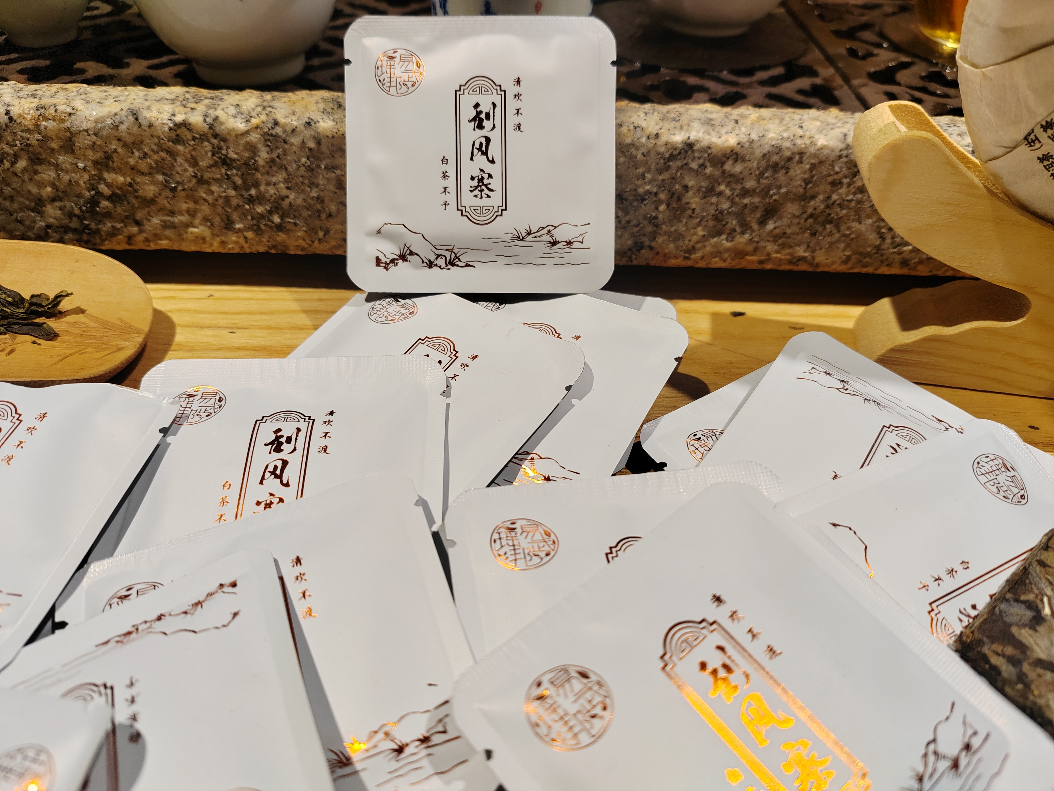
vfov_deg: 51.4
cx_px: 527
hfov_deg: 65.3
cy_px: 396
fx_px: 822
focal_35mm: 27
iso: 250
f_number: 1.8
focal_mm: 6.14
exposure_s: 1/100
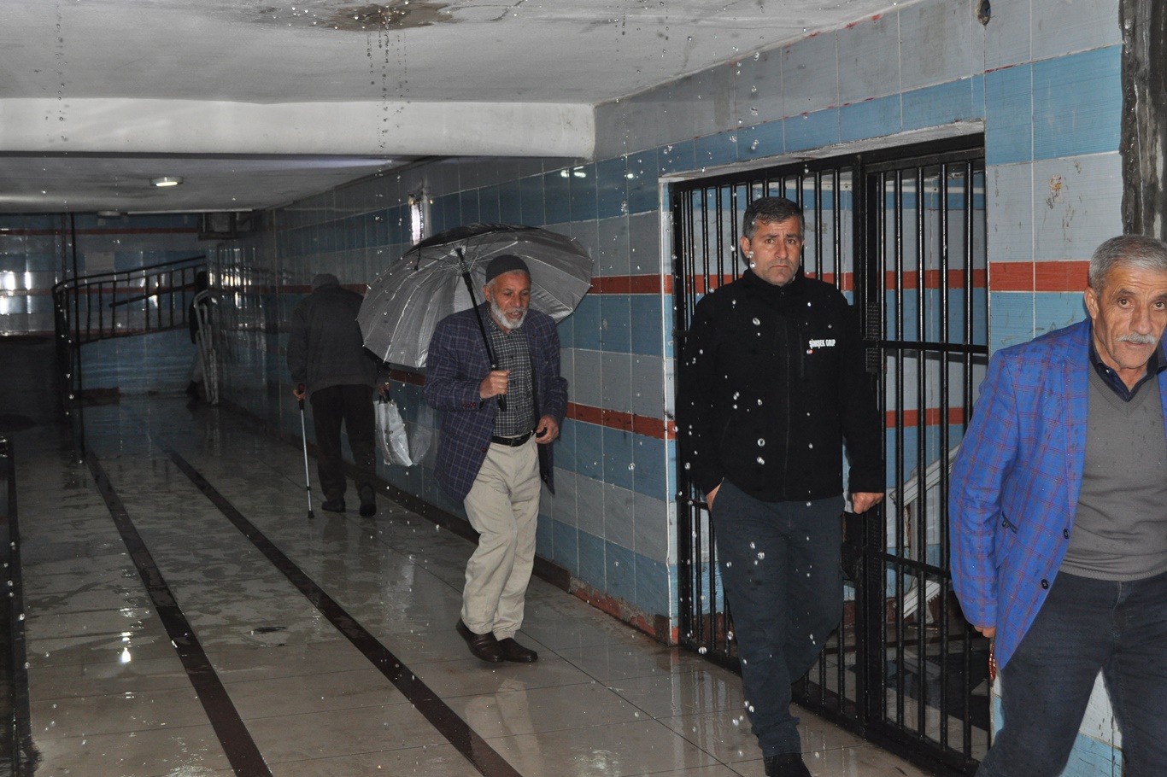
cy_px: 388
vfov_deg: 25.7
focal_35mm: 52
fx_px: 1701
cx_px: 584
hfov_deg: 37.9
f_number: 4.5
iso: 800
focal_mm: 35
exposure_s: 1/60
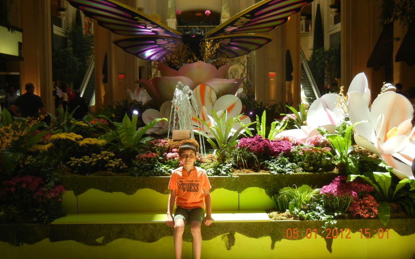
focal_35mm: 42
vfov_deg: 30.5
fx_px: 475
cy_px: 109
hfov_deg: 47.2
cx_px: 205
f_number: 3.7
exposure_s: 1/114
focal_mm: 7.1
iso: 160
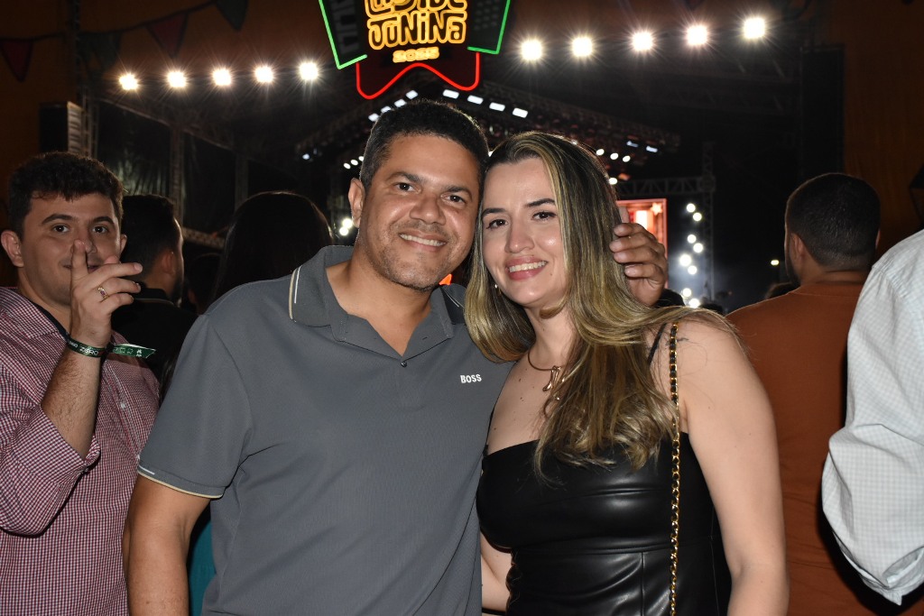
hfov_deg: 43.6
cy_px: 308
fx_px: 1155
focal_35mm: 45
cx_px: 462
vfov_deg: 29.9
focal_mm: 30
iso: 1250
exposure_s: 1/125
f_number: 5.6
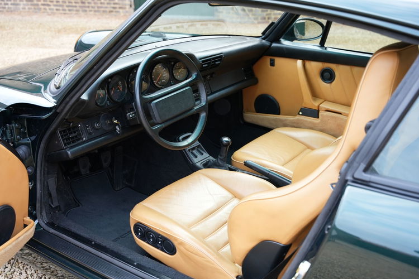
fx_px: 486
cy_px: 139
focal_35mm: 42
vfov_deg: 32.1
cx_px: 206
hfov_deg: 46.7
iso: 500
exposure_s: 1/60
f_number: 4
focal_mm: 40.7
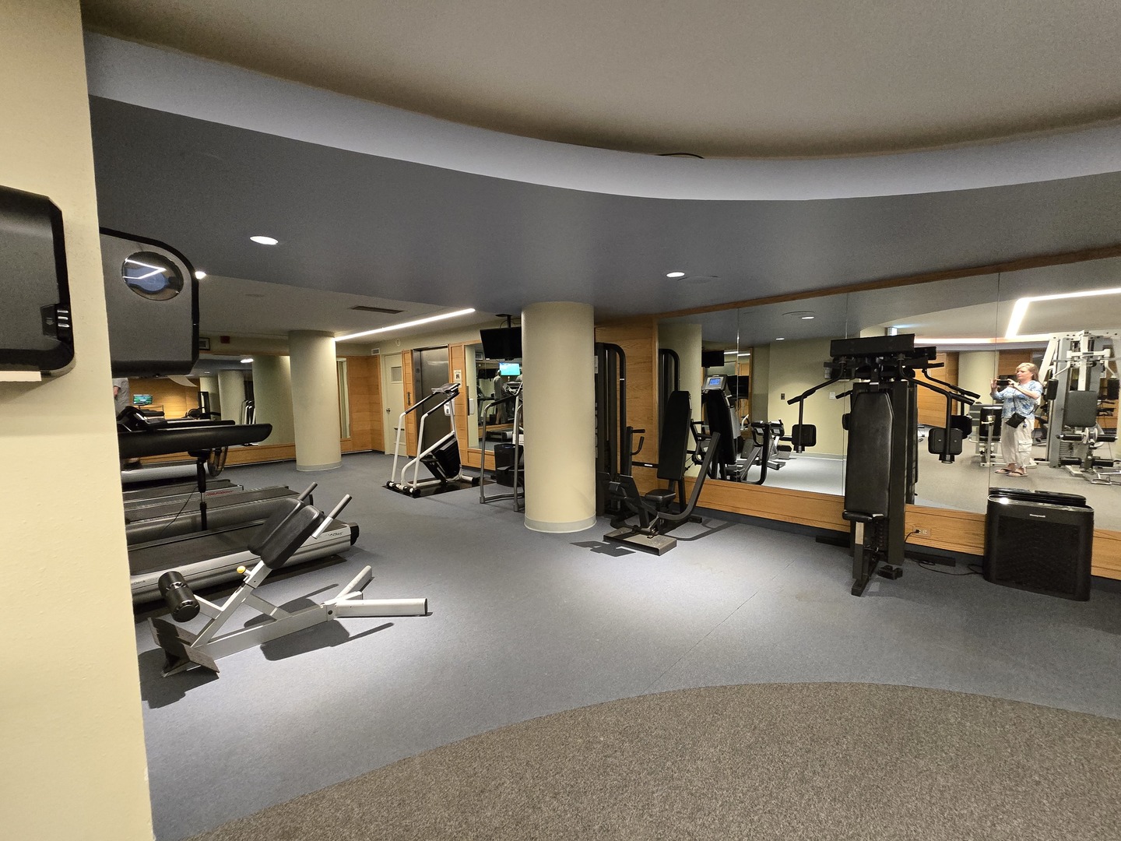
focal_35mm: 13
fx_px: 421
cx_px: 560
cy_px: 420
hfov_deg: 106.2
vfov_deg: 89.9
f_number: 2.2
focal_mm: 2.2
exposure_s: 1/60
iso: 1000
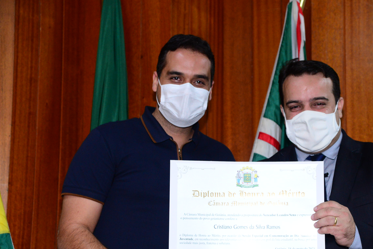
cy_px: 163
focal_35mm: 92
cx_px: 240
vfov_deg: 14.9
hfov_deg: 22.1
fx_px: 954
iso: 2500
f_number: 4.5
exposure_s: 1/125
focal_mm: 70
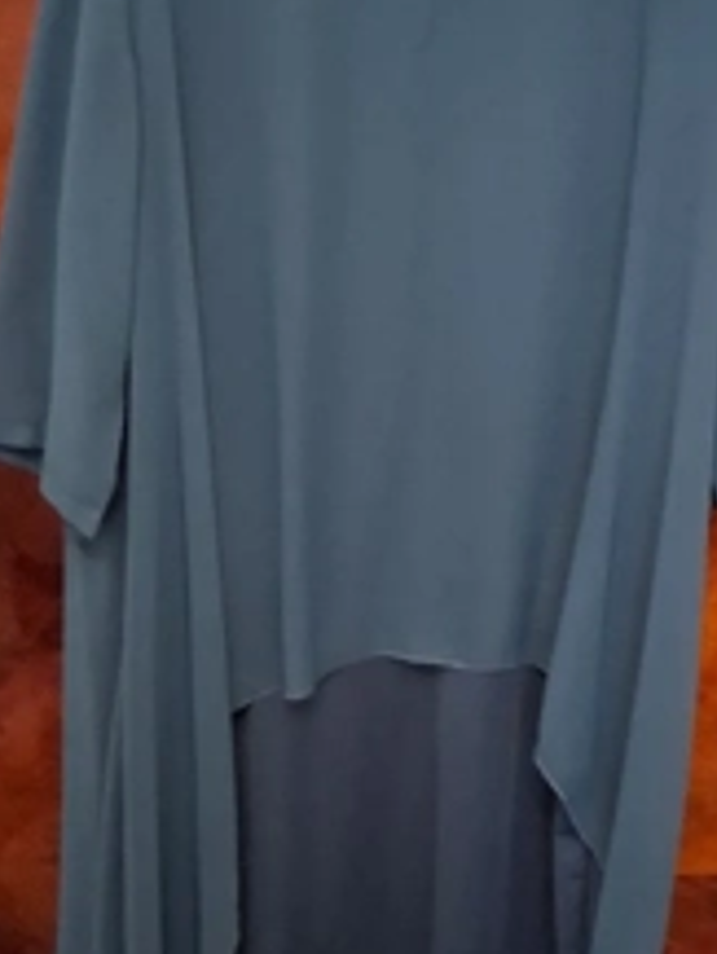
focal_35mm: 48
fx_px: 1324
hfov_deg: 30.2
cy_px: 440
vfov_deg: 39.6
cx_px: 444
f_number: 1.8
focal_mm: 3.98
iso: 1000
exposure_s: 1/25
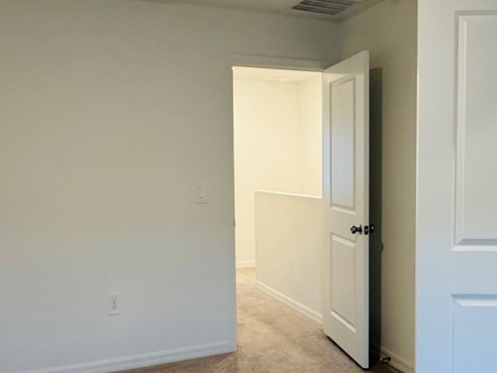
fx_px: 546
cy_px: 200
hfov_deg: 48.7
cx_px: 296
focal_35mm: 38
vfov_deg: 37.7
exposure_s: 1/120
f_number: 2.2
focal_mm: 2.22
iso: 320
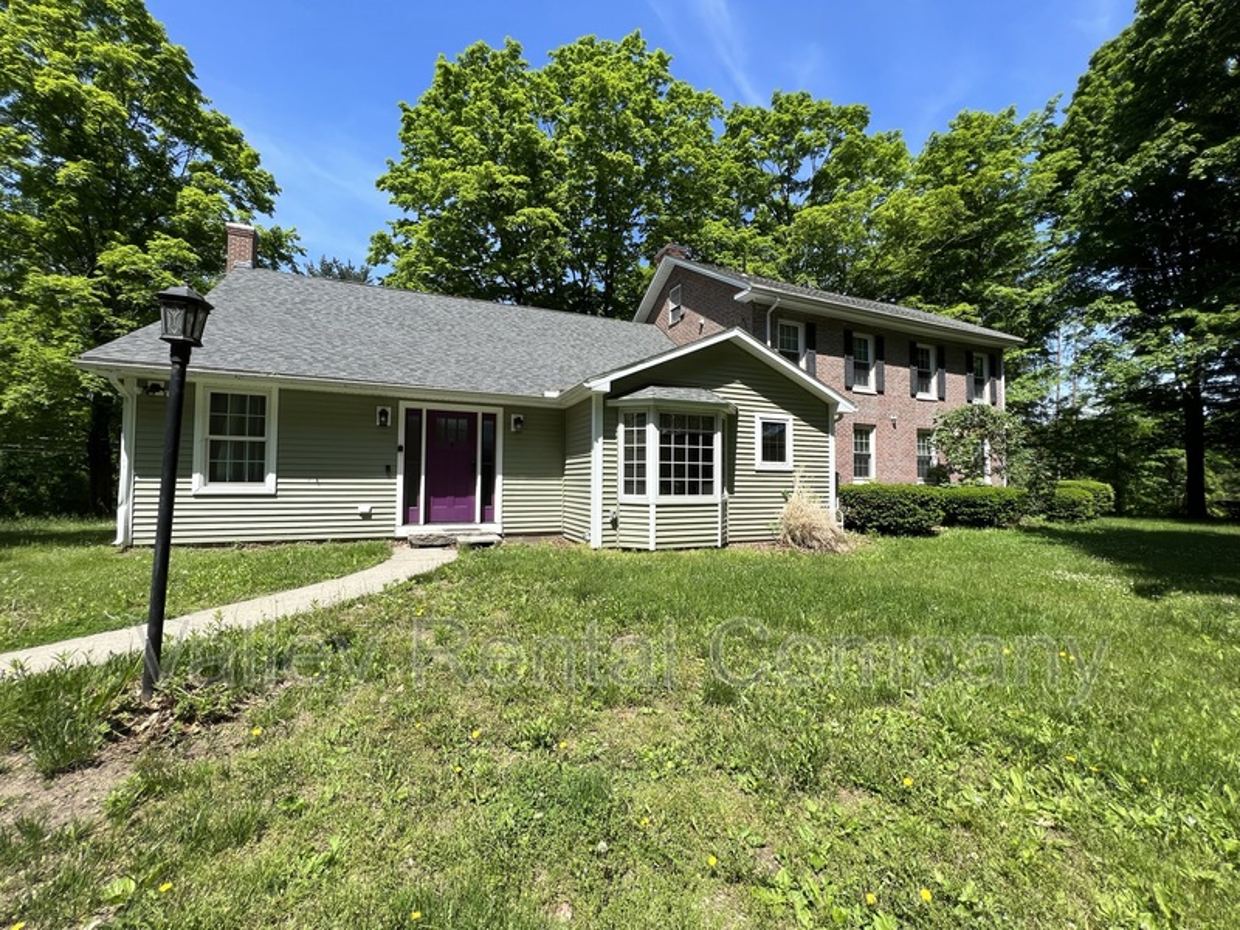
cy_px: 465
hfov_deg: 106.2
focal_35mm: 13
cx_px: 620
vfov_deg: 89.9
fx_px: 466
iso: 32
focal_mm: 1.57
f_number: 1.8
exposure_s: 1/1292
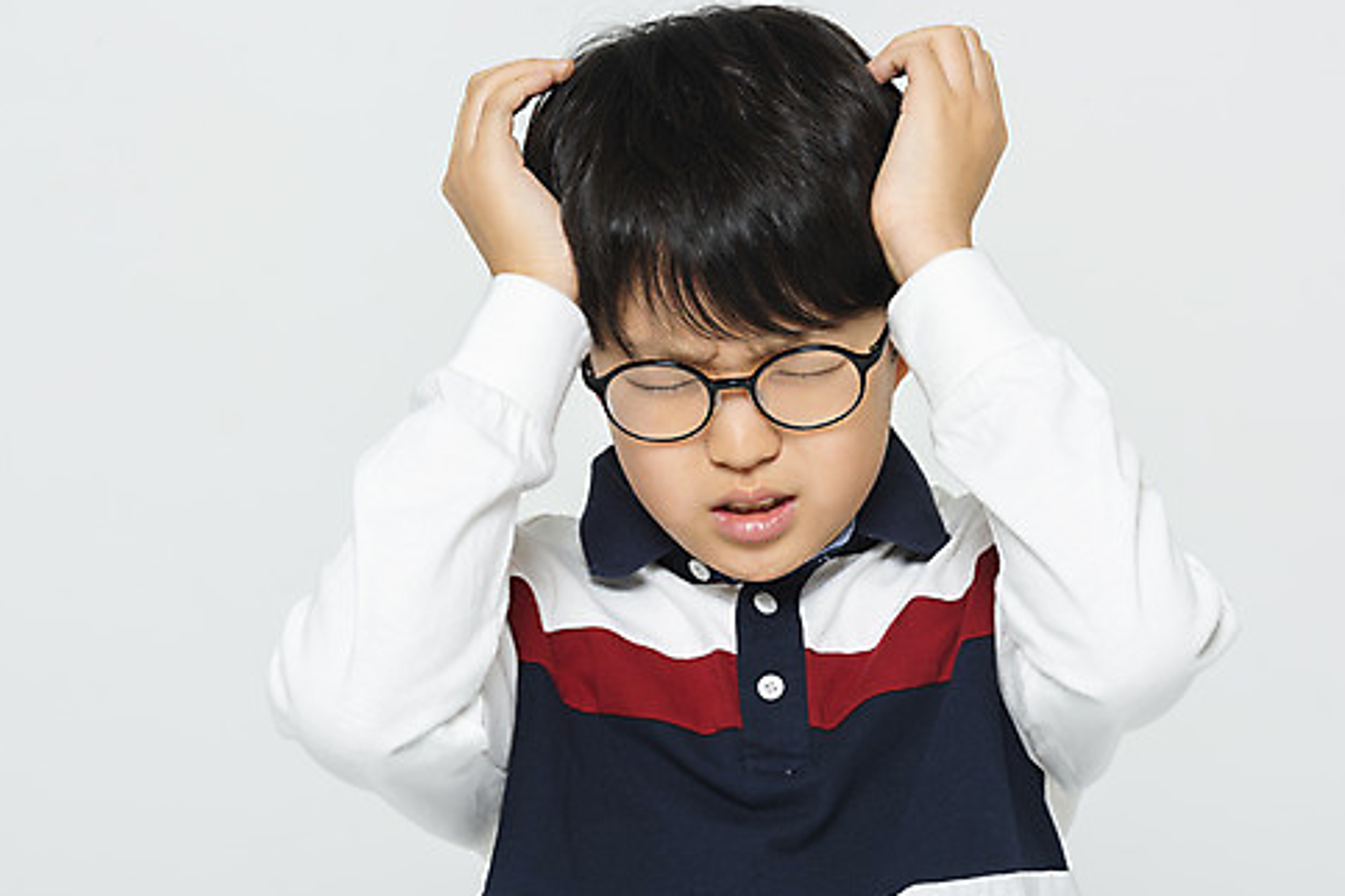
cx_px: 659
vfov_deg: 6.5
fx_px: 7883
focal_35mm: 211
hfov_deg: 9.8
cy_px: 431
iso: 100
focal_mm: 170
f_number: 14
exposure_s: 1/125
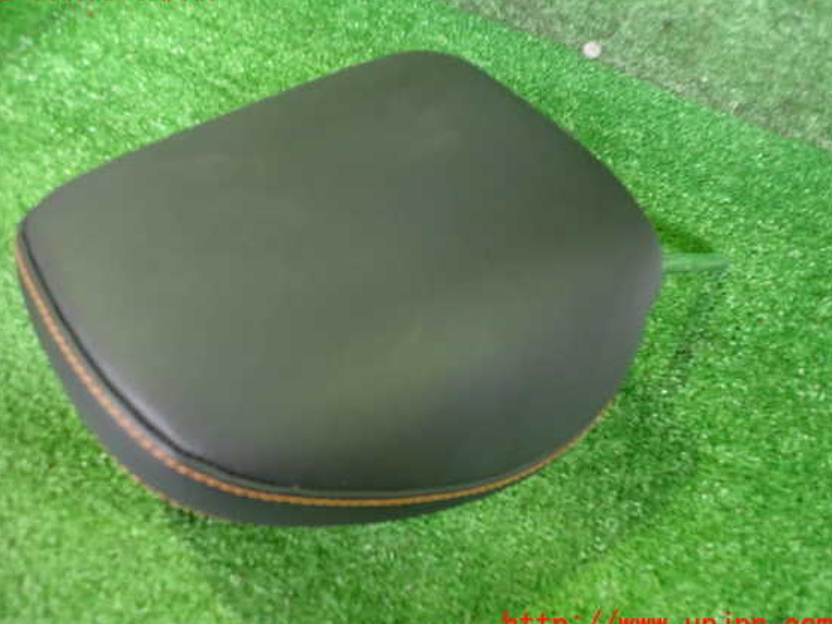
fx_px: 649
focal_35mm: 27
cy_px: 308
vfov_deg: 51.4
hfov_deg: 65.3
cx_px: 392
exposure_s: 1/30
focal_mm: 4.5
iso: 640
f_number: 2
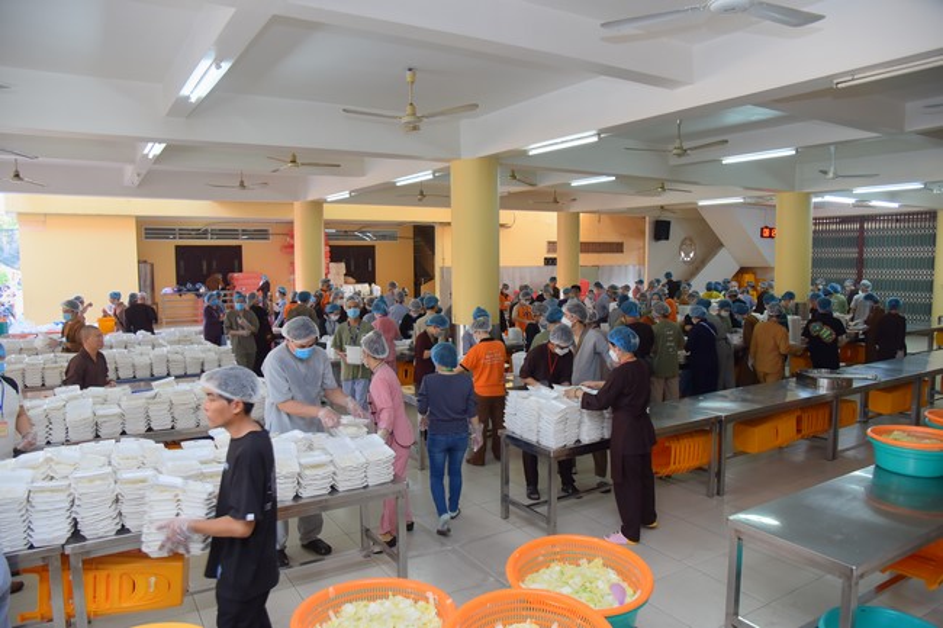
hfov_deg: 73.8
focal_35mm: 24
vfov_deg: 53.1
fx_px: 628
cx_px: 472
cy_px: 314
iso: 640
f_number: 5
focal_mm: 24
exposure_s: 1/80
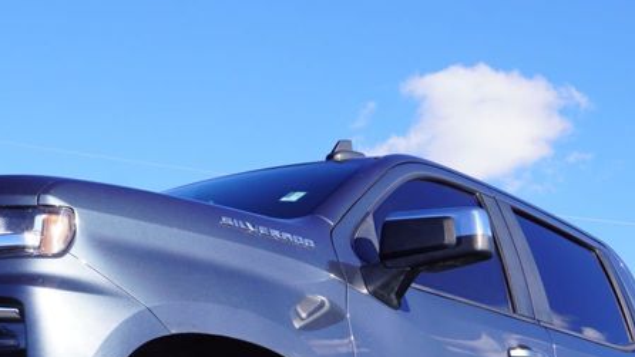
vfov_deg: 13.2
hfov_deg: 23.5
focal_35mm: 90
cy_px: 395
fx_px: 1519
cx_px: 192
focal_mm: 25
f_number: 9
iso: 100
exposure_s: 1/125
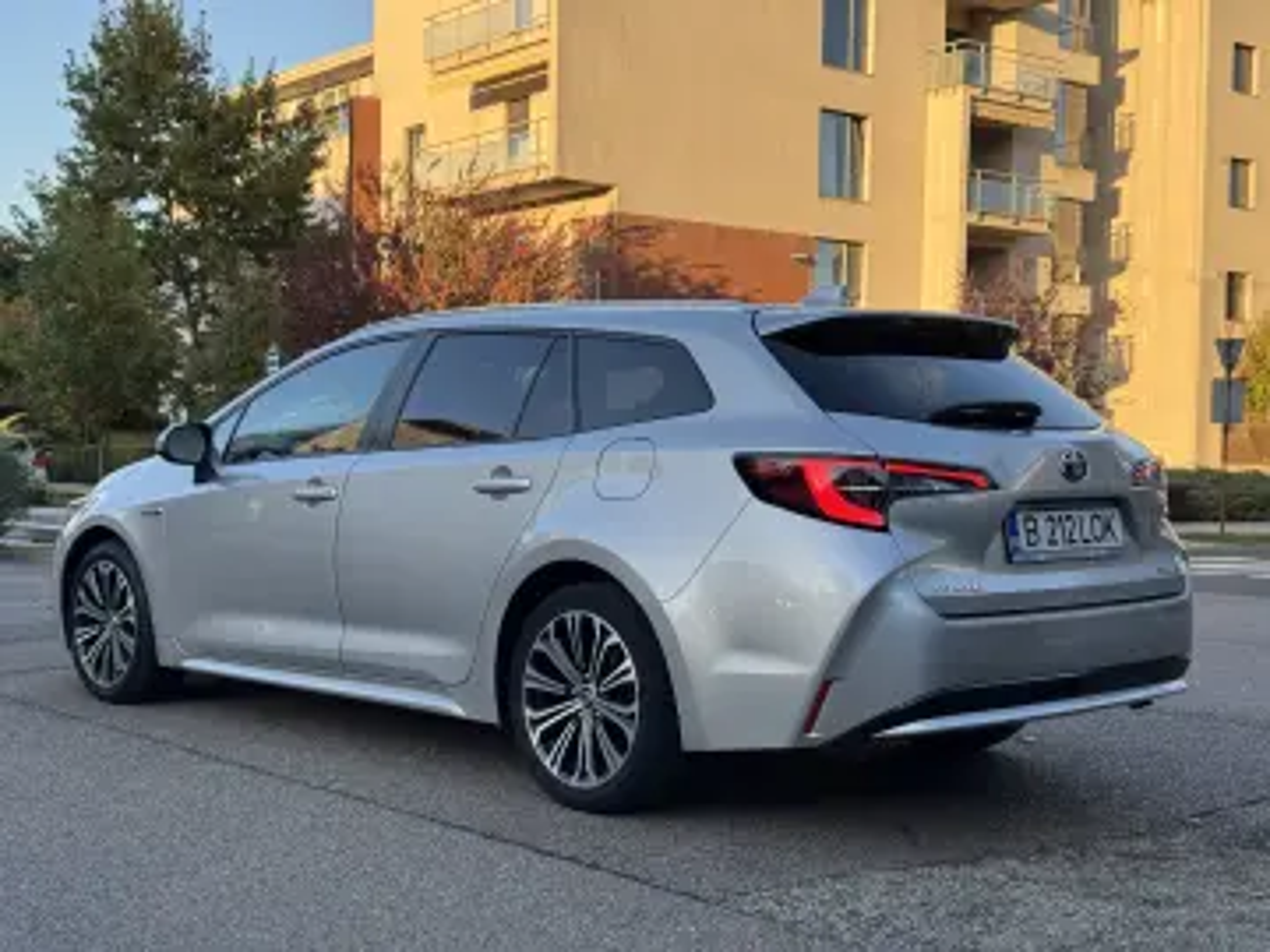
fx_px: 1761
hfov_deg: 39.7
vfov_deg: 30.3
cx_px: 635
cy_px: 476
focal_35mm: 48
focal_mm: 6.76
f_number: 1.78
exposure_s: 1/488
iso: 64
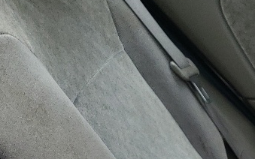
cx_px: 551
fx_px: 904
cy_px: 427
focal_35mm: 130
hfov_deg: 13.2
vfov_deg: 8.8
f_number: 1.5
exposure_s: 1/345
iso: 50
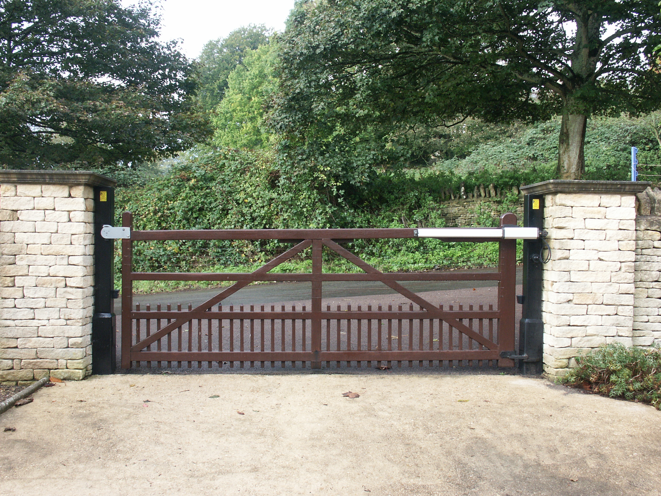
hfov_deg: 49.0
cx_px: 330
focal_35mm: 38
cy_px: 248
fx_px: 726
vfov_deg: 37.7
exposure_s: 1/60
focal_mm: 9.82
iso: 100
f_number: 6.7
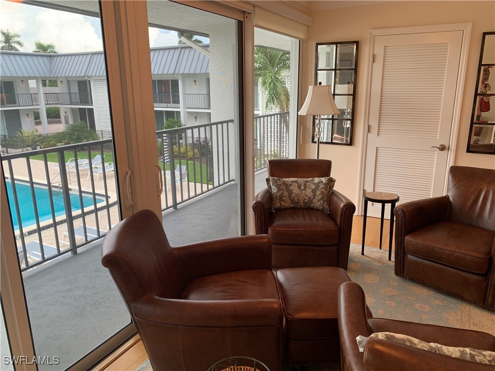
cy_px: 186
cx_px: 248
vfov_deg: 53.1
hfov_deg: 67.3
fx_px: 372
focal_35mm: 26
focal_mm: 4.25
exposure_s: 1/60
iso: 80
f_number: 1.8
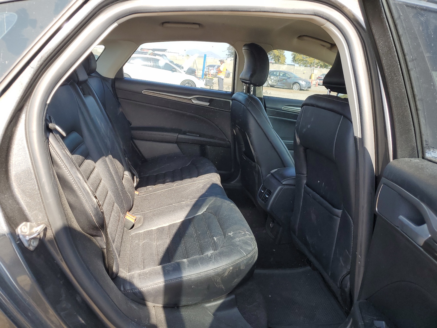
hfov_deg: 67.3
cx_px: 218
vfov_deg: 53.1
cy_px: 164
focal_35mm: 26
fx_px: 328
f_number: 1.5
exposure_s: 1/400
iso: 50
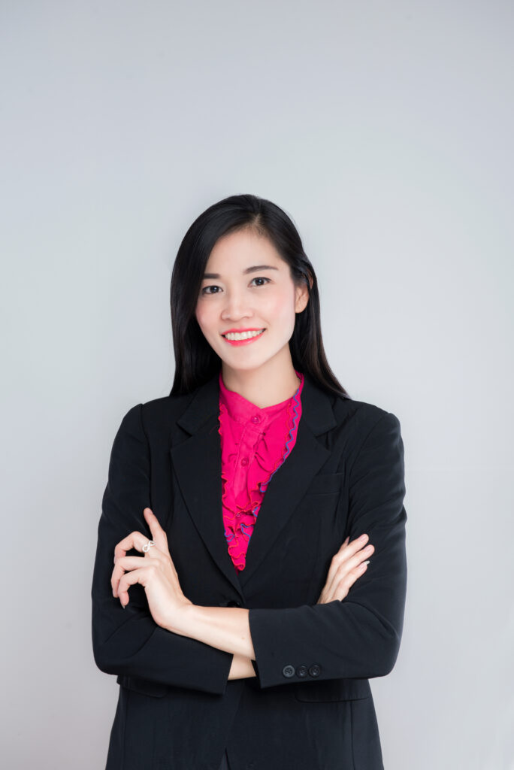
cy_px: 385
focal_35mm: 70
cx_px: 257
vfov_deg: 28.8
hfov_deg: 19.5
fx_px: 1497
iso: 100
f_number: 8
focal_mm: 70
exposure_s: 1/100
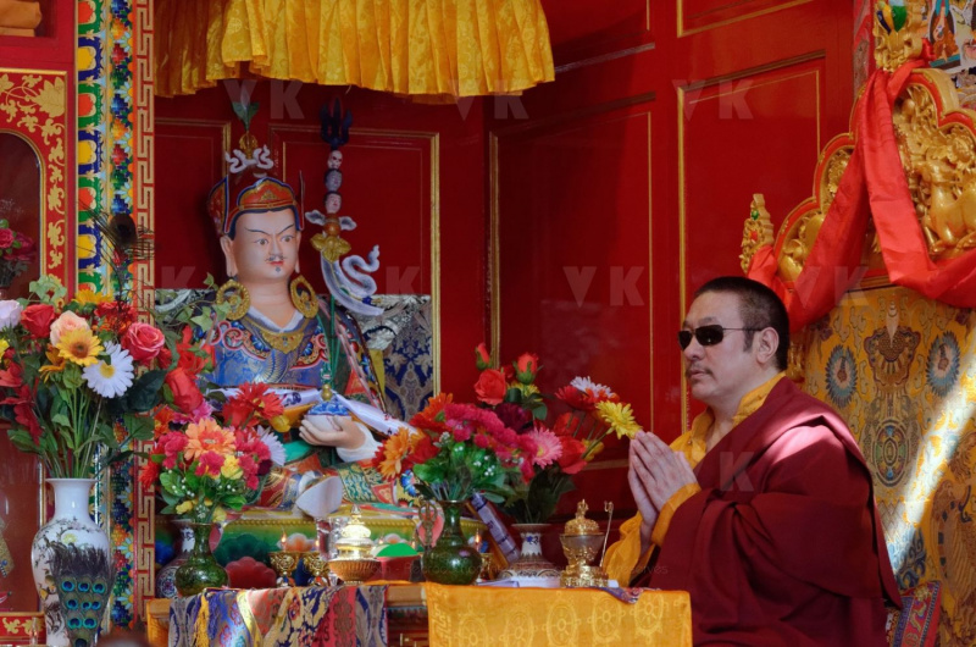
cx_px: 488
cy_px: 324
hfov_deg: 12.5
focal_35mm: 165
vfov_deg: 8.3
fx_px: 4464
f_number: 5.6
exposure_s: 1/200
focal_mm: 110
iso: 2000
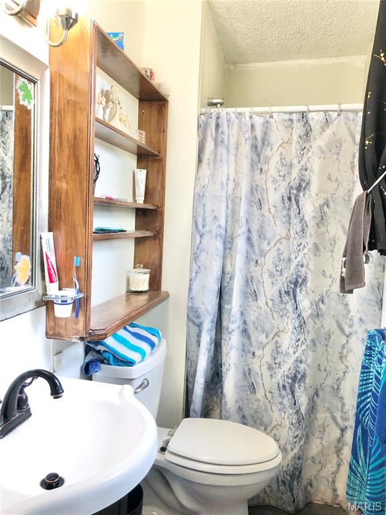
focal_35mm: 28
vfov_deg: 63.4
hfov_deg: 49.7
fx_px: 416
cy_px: 258
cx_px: 193
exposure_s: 1/24
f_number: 1.8
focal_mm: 3.99
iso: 40
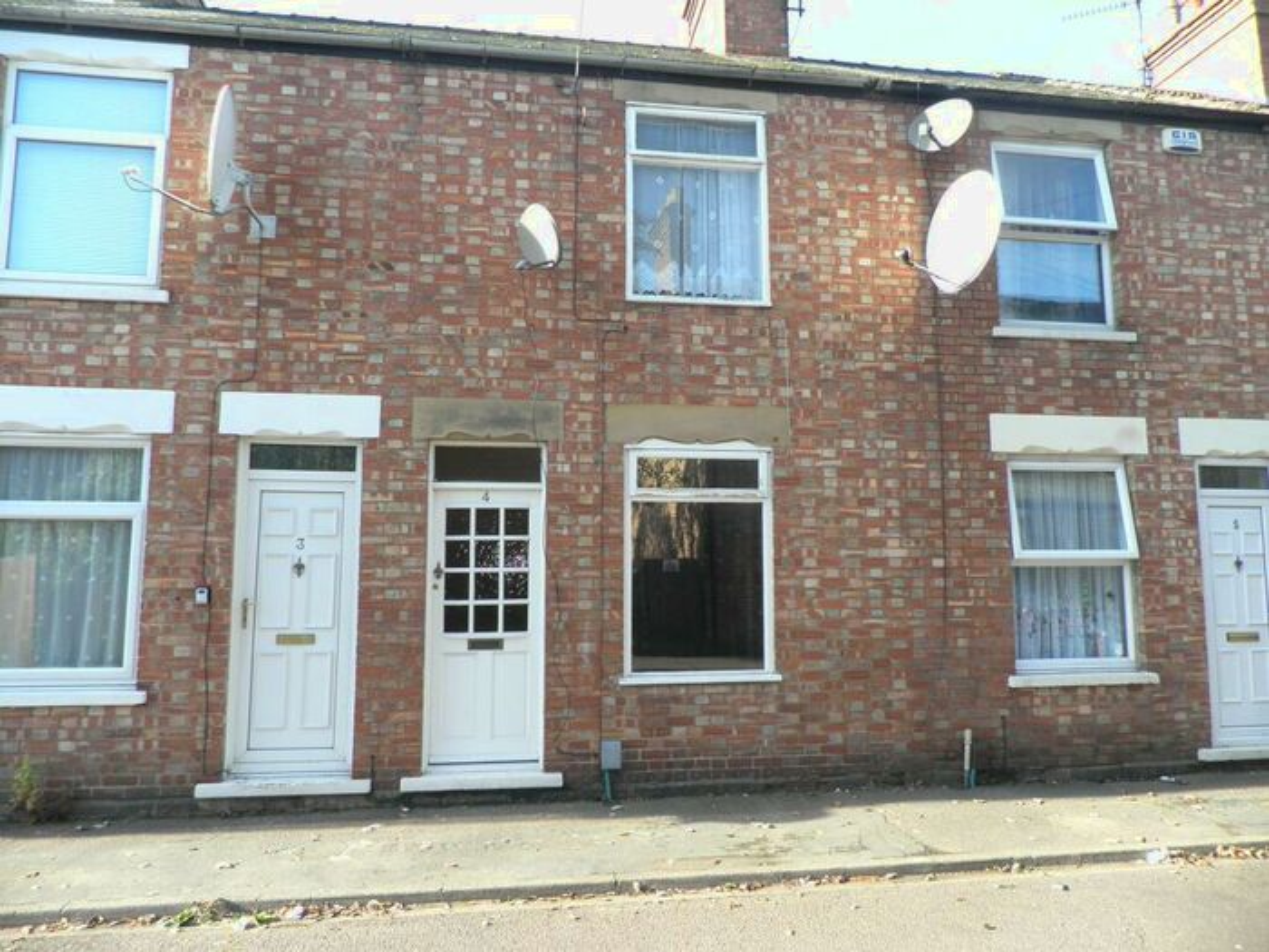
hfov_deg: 71.6
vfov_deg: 56.8
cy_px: 476
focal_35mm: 24
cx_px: 634
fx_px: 880
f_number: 3.3
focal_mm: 4.3
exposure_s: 1/125
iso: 64
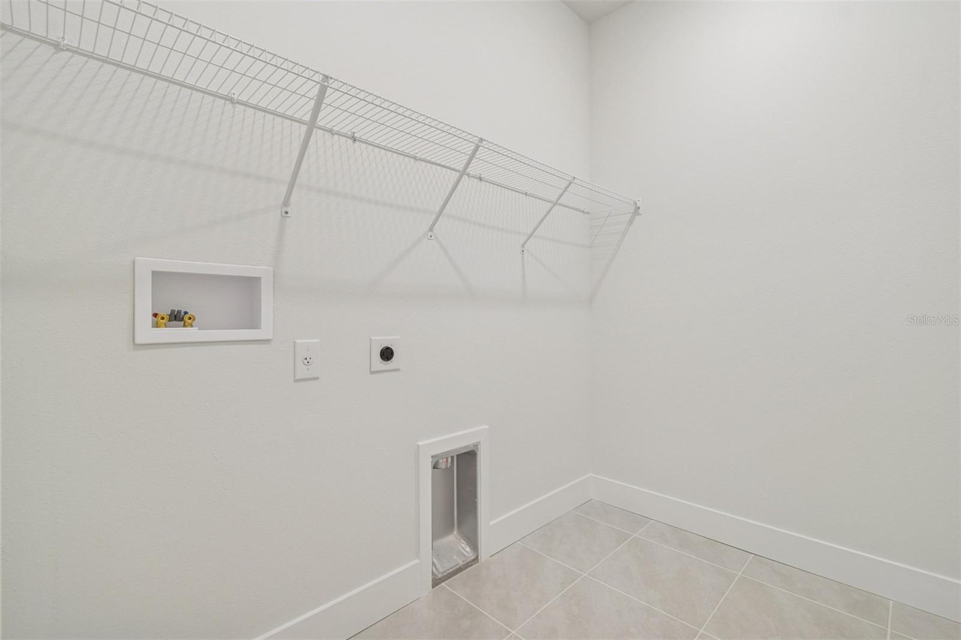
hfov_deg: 100.4
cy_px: 320
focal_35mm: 15
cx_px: 480
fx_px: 400
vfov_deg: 77.3
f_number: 7.1
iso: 100
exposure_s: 1/4
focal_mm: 10
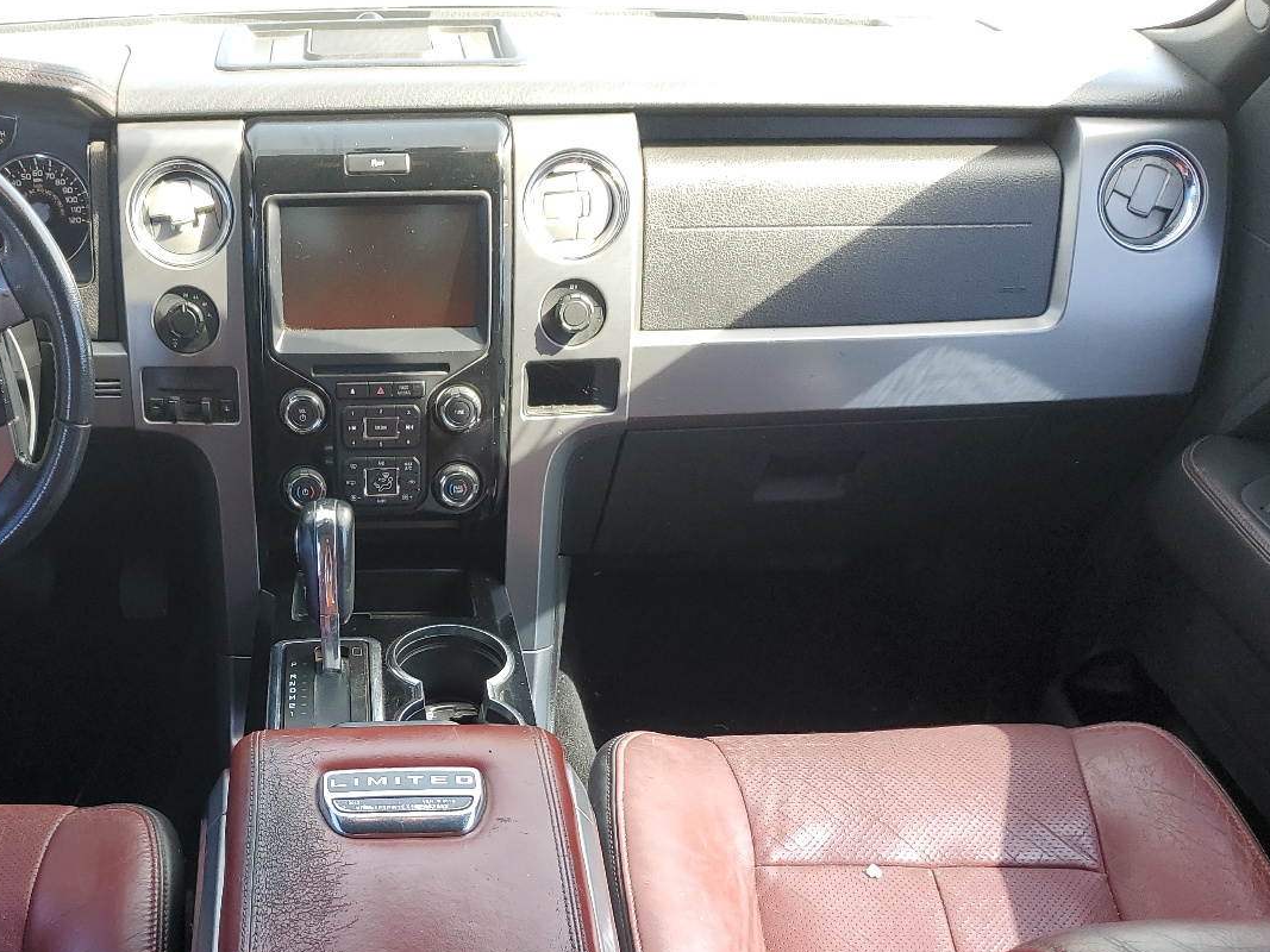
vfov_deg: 36.0
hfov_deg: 46.6
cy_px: 710
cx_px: 365
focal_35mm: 39
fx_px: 1431
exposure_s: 1/120
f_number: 1.5
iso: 52
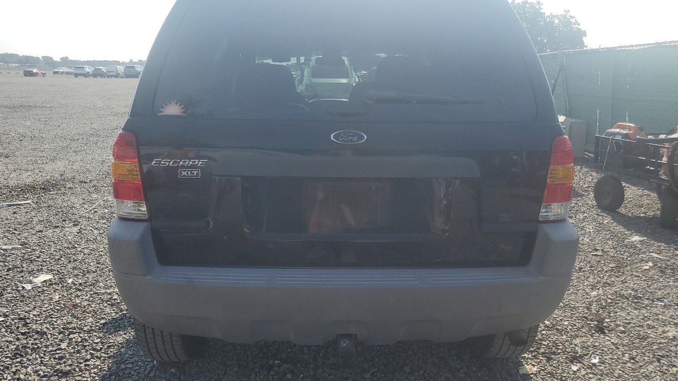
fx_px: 521
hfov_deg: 66.1
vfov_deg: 40.2
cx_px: 334
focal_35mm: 29
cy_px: 185
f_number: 1.5
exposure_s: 1/2500
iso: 50
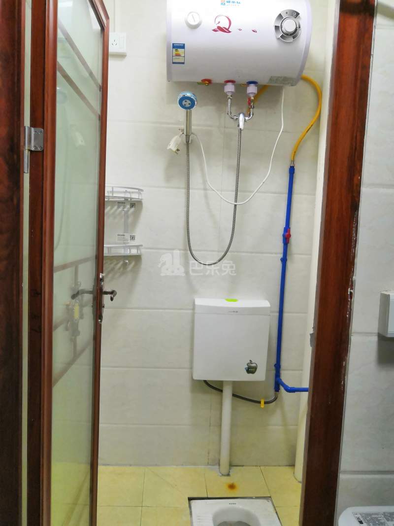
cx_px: 197
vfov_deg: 65.3
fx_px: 410
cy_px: 263
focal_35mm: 27
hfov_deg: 51.3
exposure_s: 1/100
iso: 500
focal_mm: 3.95
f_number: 1.8
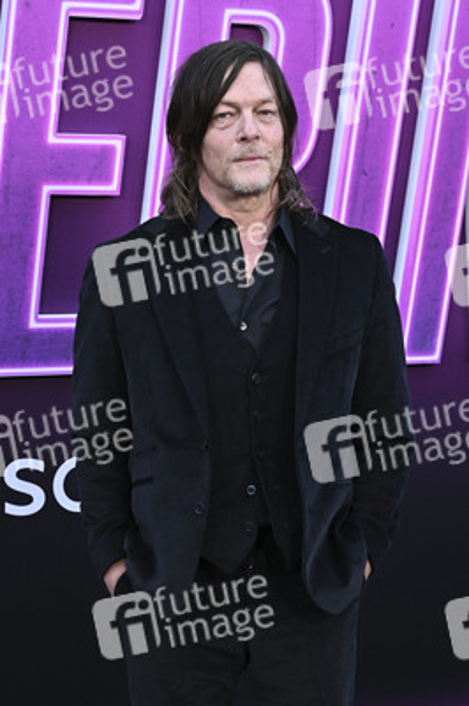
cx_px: 234
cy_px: 353
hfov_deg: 28.6
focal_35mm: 47
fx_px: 920
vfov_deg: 41.9
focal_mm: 47
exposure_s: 1/320
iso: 1600
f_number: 5.6
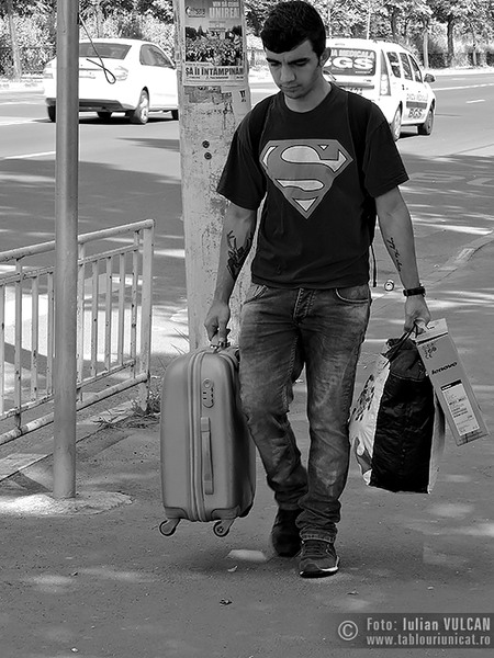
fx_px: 1713
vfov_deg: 21.8
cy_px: 329
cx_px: 247
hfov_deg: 16.4
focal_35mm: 90
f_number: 5.1
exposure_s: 1/160
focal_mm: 16.1
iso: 100
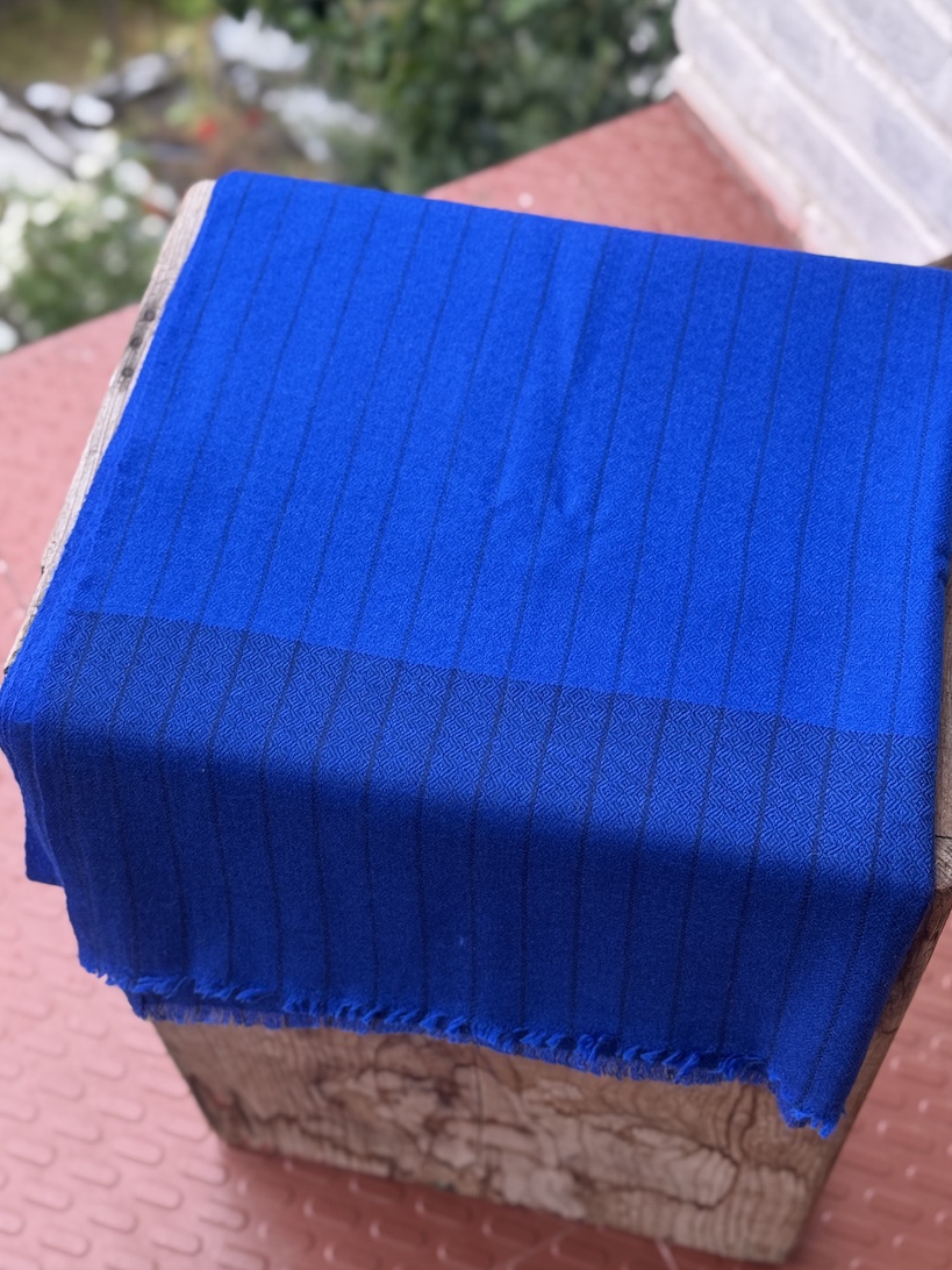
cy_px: 633
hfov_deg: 29.1
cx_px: 464
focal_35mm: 50
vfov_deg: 38.2
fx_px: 1833
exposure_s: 1/311
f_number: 1.78
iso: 64
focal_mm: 6.76
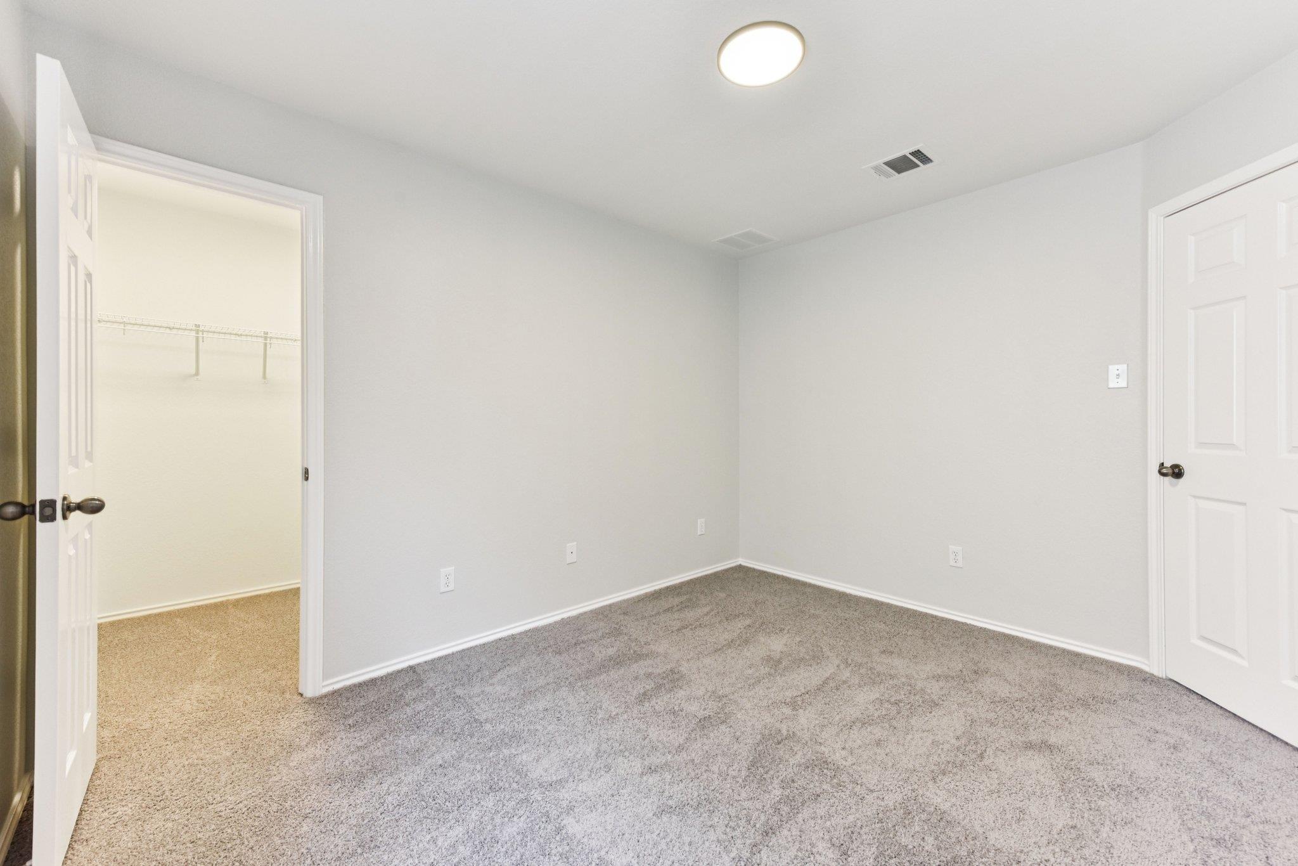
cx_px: 649
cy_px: 433
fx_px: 505
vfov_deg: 81.2
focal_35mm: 14
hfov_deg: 104.2
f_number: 8
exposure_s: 1/15
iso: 450
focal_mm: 14
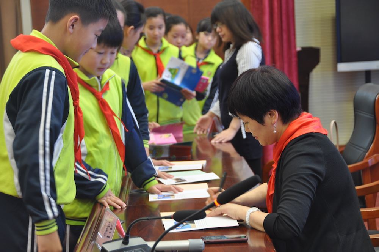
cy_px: 126
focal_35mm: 105
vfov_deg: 13.0
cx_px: 190
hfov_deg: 19.5
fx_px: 1104
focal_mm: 70
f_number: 5
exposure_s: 1/20
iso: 400
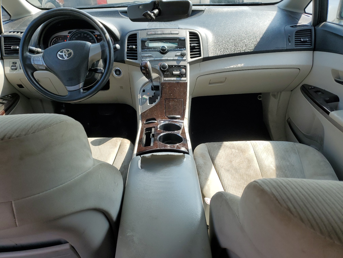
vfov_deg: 53.1
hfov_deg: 67.3
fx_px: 258
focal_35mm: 26
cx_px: 172
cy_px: 129
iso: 50
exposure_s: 1/769
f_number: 1.5
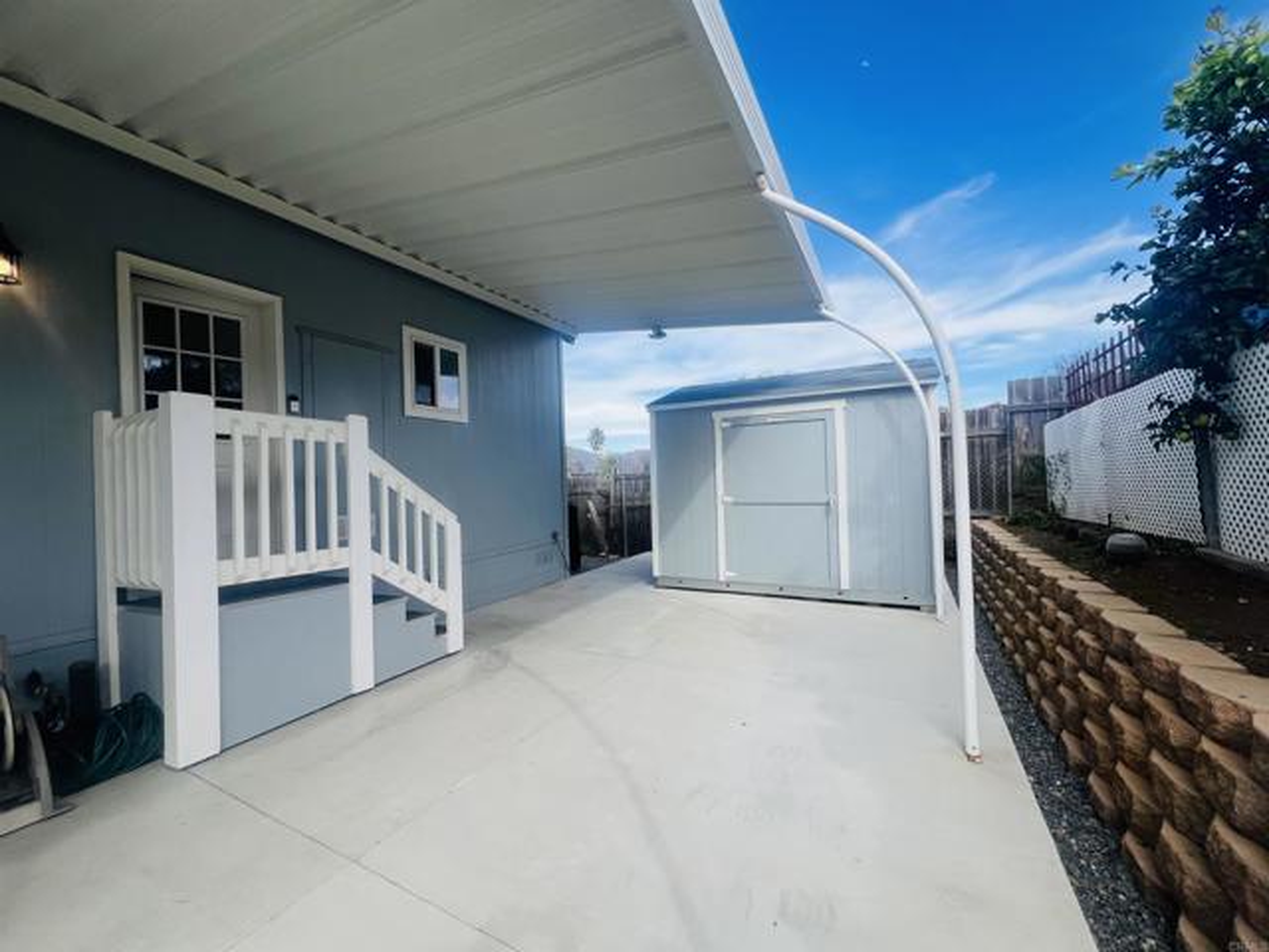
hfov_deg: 106.2
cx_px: 634
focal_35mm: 13
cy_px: 476
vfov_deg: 89.9
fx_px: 477
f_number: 1.8
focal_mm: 1.57
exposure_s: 1/874
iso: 32
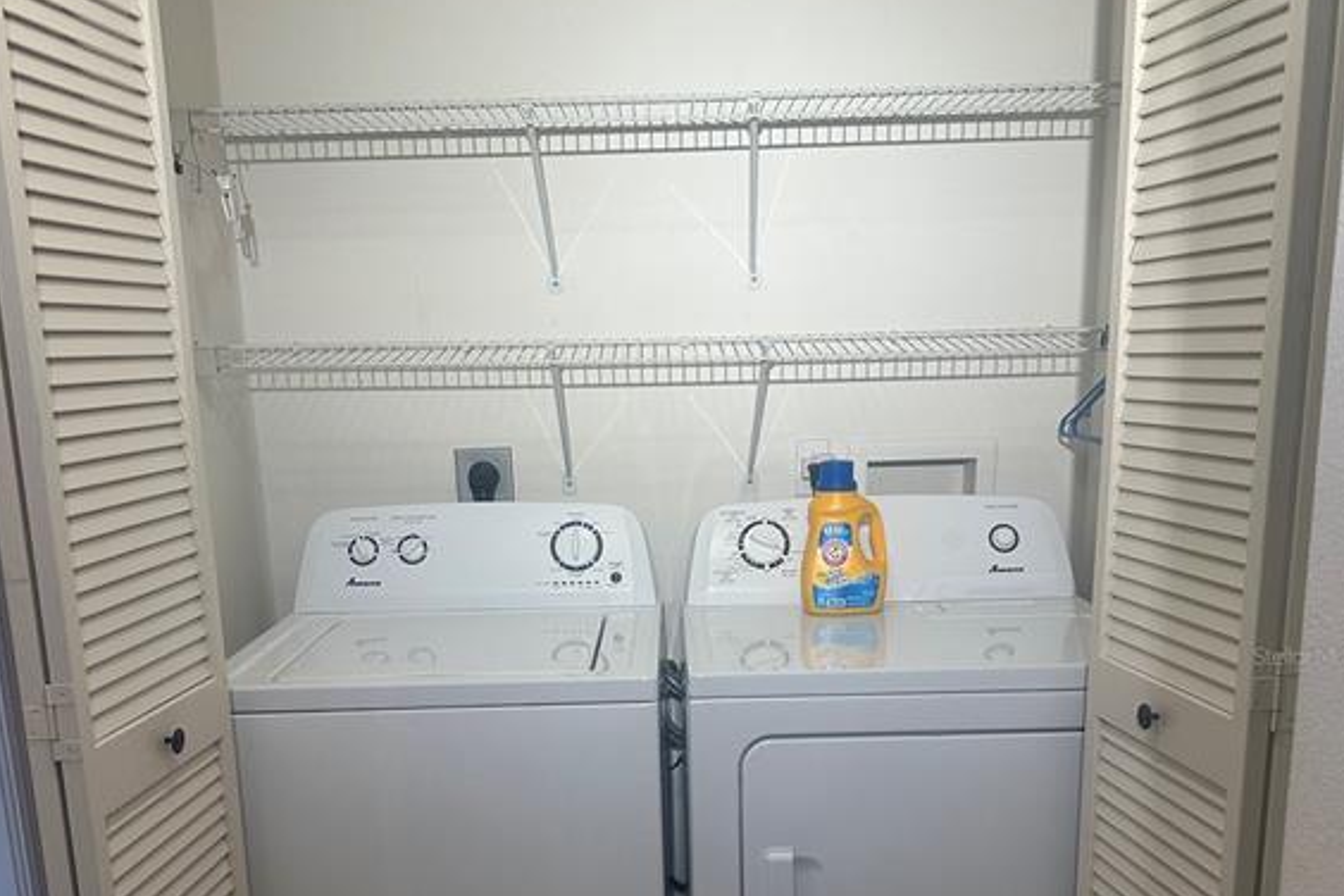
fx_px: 1269
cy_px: 655
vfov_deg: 38.0
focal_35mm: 34
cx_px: 674
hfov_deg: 55.8
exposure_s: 1/120
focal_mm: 6.86
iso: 160
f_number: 1.78
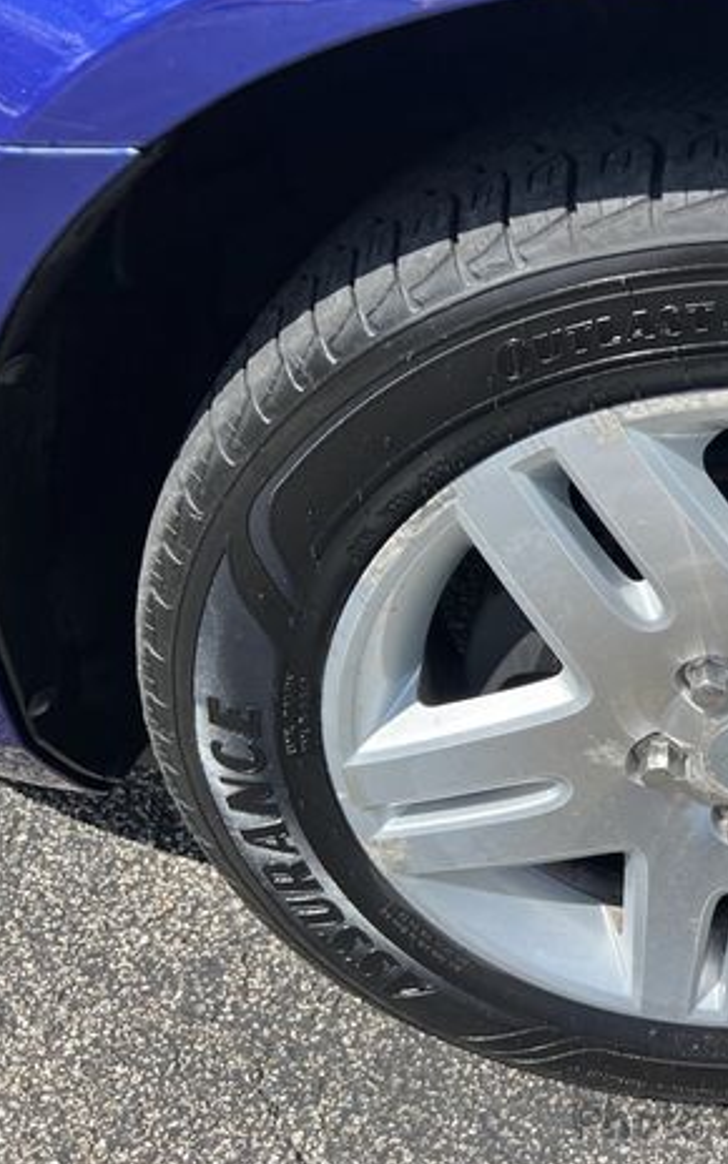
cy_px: 574
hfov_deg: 30.9
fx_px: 1206
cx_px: 748
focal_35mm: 38
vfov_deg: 51.5
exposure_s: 1/2632
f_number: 1.5
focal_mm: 5.7
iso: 50
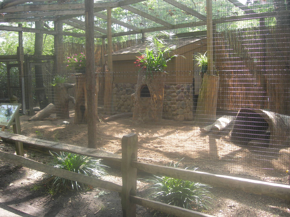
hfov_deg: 49.0
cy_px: 108
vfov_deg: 37.7
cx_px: 145
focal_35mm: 38
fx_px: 318
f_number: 2.8
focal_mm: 7.8
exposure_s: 1/79
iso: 50
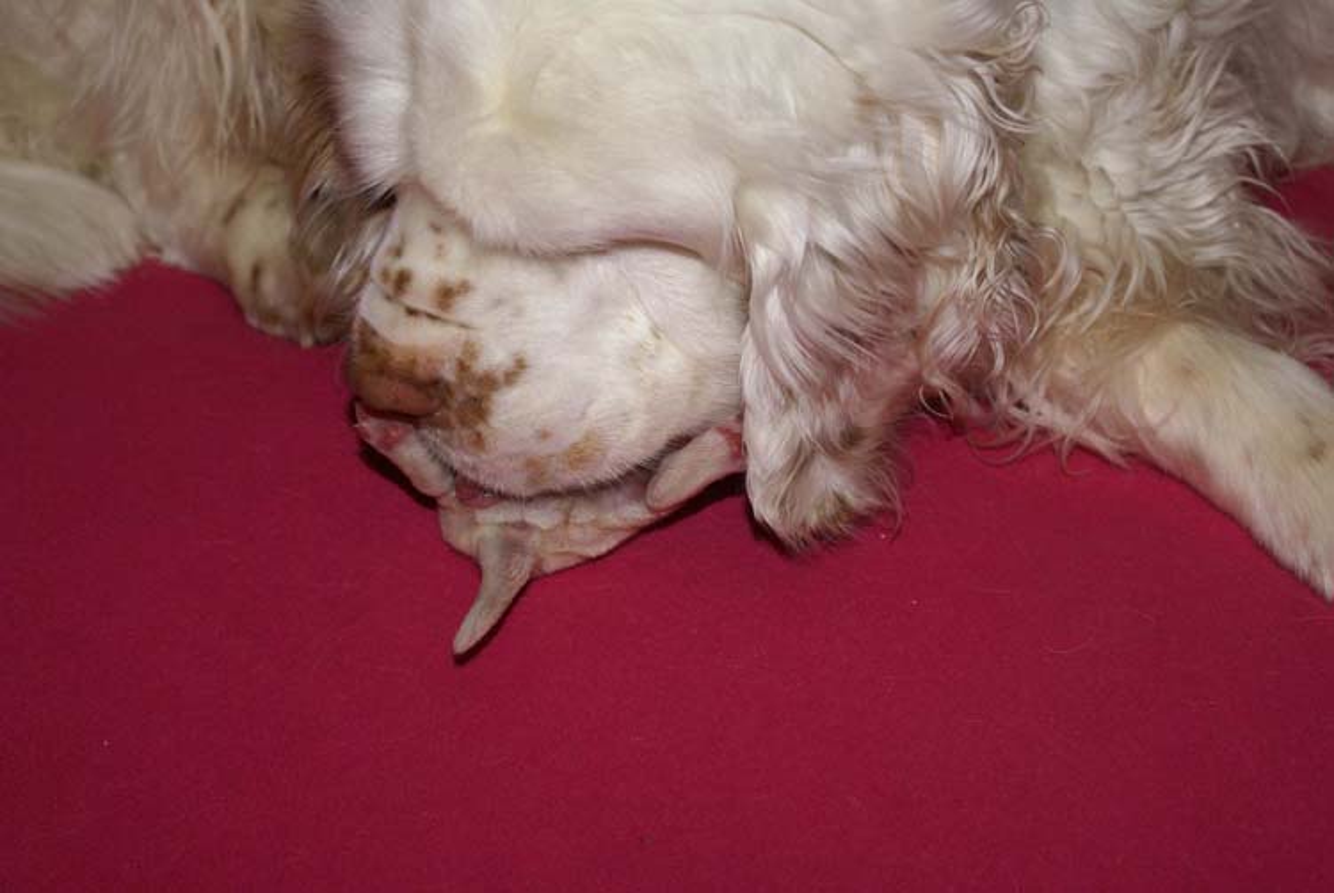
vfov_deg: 20.2
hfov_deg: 29.8
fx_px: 2504
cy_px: 446
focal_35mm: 68
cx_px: 667
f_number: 5.6
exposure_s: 1/60
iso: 400
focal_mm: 45
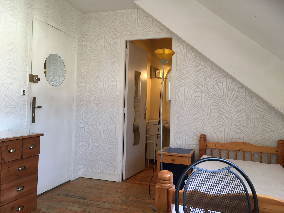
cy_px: 106
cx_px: 142
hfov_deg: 61.7
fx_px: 238
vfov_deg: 48.2
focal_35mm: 29
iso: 64
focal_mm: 4.15
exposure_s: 1/33
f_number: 2.2
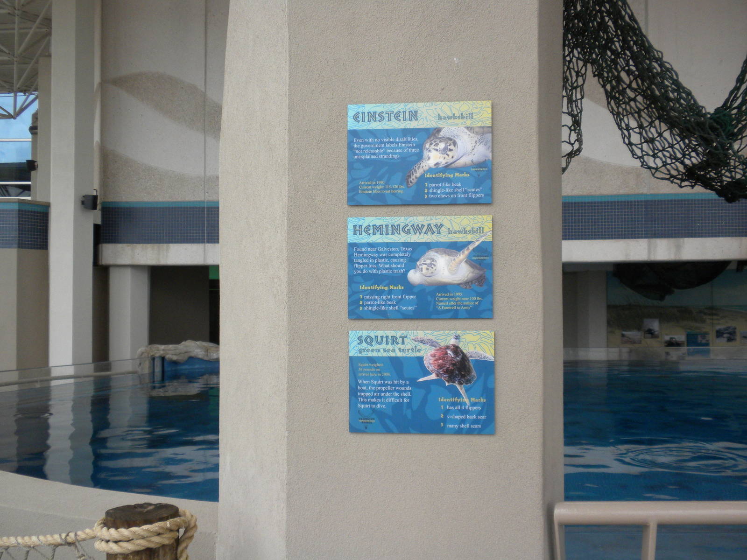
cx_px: 374
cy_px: 280
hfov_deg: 50.1
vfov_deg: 38.7
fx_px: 798
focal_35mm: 37
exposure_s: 1/467
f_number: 3.5
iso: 142
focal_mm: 6.6
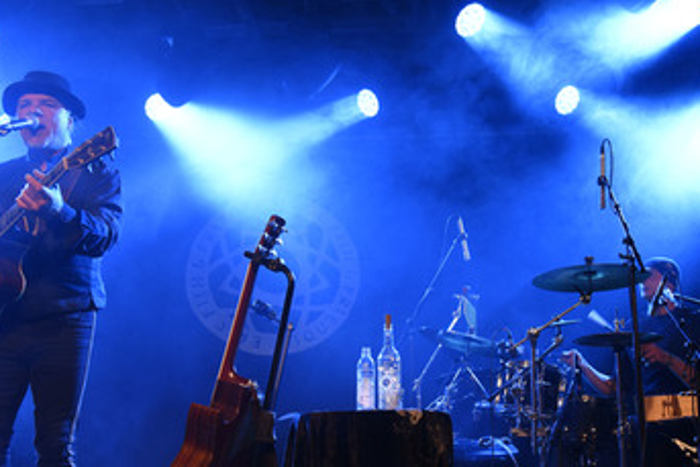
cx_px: 340
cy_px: 283
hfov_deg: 42.7
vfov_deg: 29.2
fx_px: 895
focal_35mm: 46
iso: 1600
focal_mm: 35
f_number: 6.3
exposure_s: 1/60
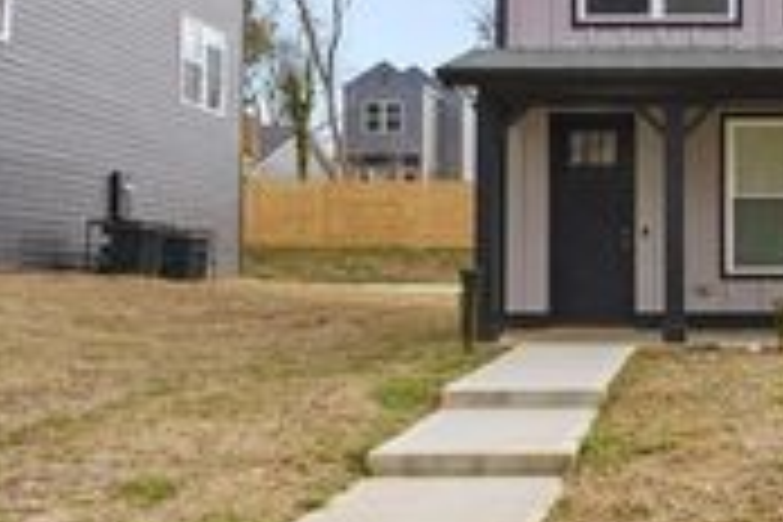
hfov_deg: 38.0
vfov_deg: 26.2
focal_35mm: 46
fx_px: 1000
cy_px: -97
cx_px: 788
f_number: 6.3
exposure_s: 1/1600
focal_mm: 16
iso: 1250
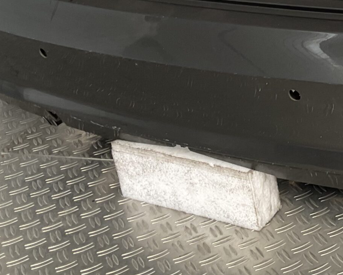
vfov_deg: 18.8
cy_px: 24
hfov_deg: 22.4
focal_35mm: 80
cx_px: 386
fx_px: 812
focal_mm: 3
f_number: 1.8
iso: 32
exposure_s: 1/100
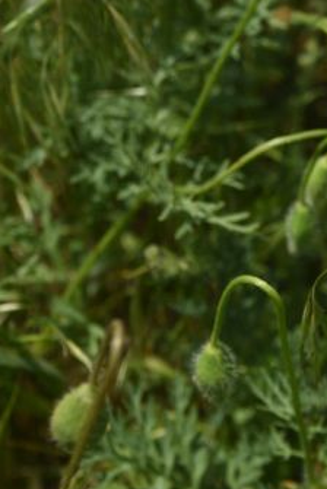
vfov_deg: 9.4
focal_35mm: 217
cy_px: -44
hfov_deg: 6.3
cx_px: 504
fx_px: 2950
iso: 100
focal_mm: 56
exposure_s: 1/500
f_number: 7.1
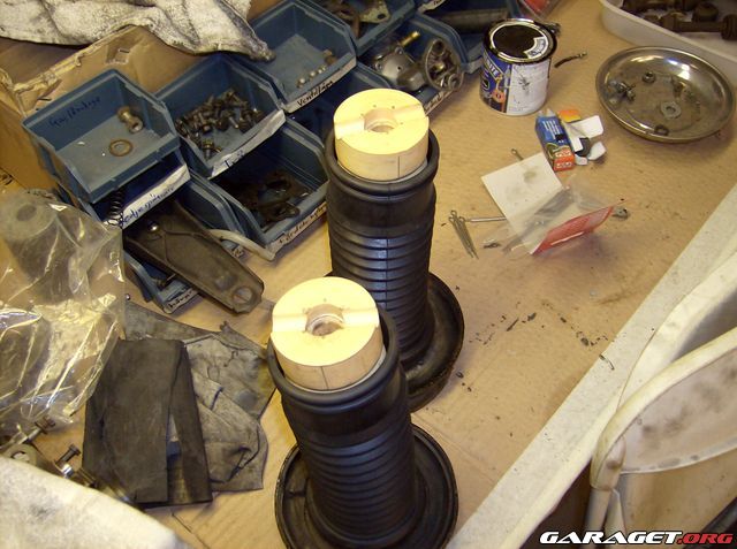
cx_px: 368
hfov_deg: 51.5
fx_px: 765
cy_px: 274
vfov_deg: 39.5
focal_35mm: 36
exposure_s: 1/60
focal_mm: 6
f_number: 2.8
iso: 200
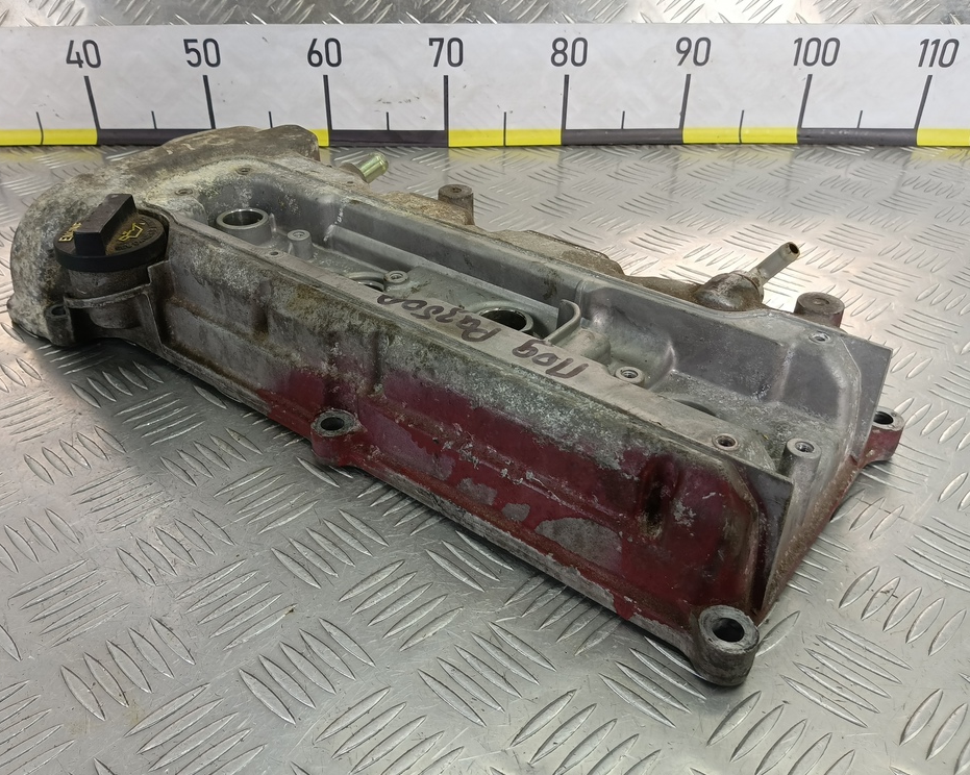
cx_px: 455
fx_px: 832
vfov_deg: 49.9
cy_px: 381
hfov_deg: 60.4
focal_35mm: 29
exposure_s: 1/50
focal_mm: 4.11
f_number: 1.6
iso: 78
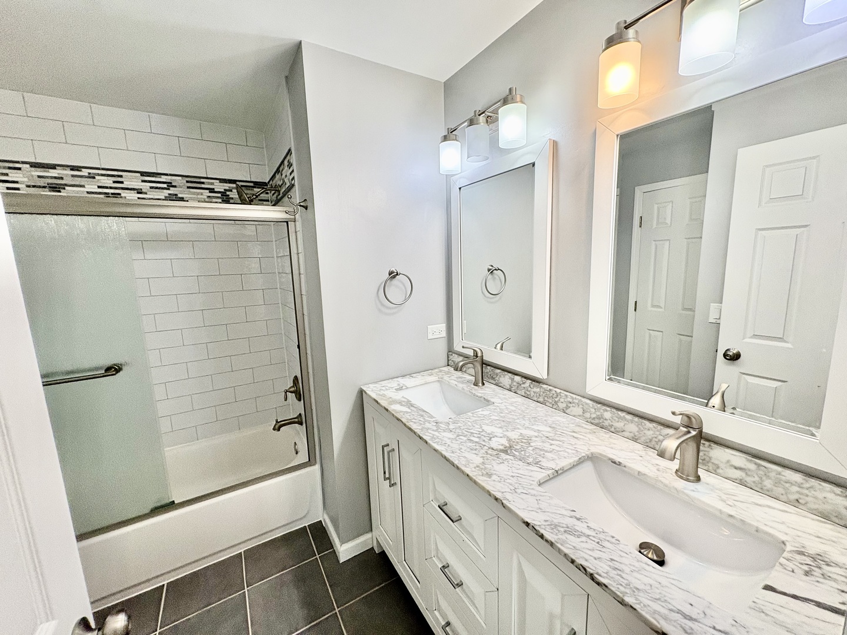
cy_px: 318
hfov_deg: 102.1
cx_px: 424
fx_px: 343
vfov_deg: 85.7
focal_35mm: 14
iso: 200
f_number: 2.2
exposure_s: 1/120
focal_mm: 2.22
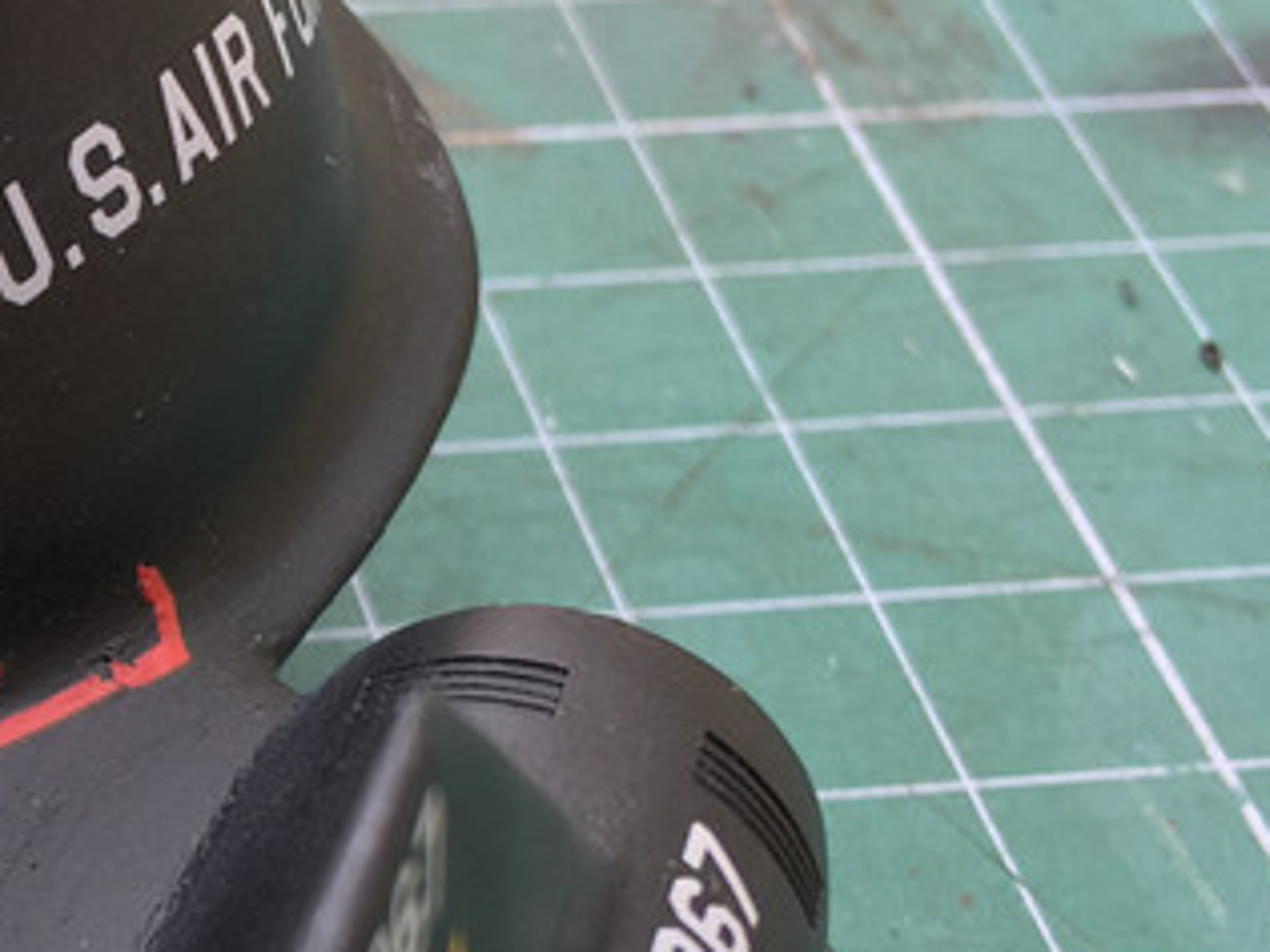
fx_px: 3595
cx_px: -328
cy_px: 691
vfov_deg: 15.0
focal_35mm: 98
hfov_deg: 18.8
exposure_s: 1/364
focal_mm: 4.15
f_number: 2.2
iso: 25
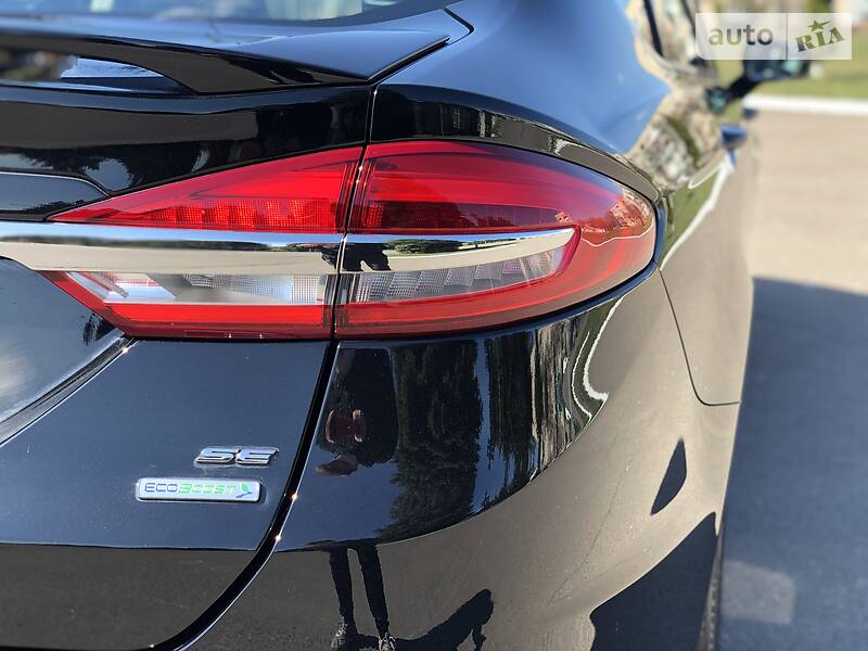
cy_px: 326
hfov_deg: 36.8
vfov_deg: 28.0
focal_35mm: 52
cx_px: 434
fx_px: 1304
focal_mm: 6
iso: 16
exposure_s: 1/149
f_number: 2.4
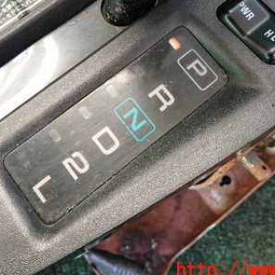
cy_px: 73
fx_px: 404
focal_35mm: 45
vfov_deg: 36.8
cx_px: 107
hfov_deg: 37.4
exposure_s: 1/30
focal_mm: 4.5
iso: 250
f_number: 2
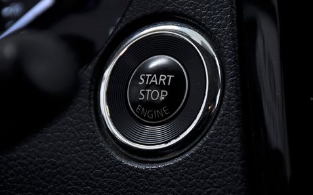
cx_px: 154
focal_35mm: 238
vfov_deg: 5.5
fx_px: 2030
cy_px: 87
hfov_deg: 8.8
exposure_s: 1/640
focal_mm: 116
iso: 2500
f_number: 6.3
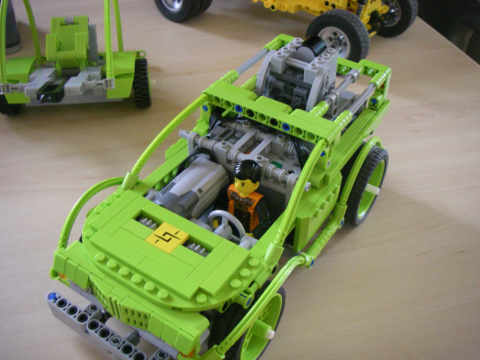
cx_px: 240
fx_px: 527
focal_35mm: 38
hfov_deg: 49.0
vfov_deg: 37.7
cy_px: 180
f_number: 3.3
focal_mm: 6.3
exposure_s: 1/50
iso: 400
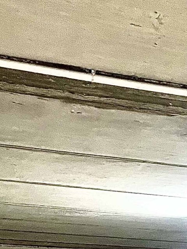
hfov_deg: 13.2
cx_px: 305
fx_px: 749
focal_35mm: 104
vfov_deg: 17.2
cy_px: 367
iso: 320
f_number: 1.6
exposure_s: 1/50
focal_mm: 5.1
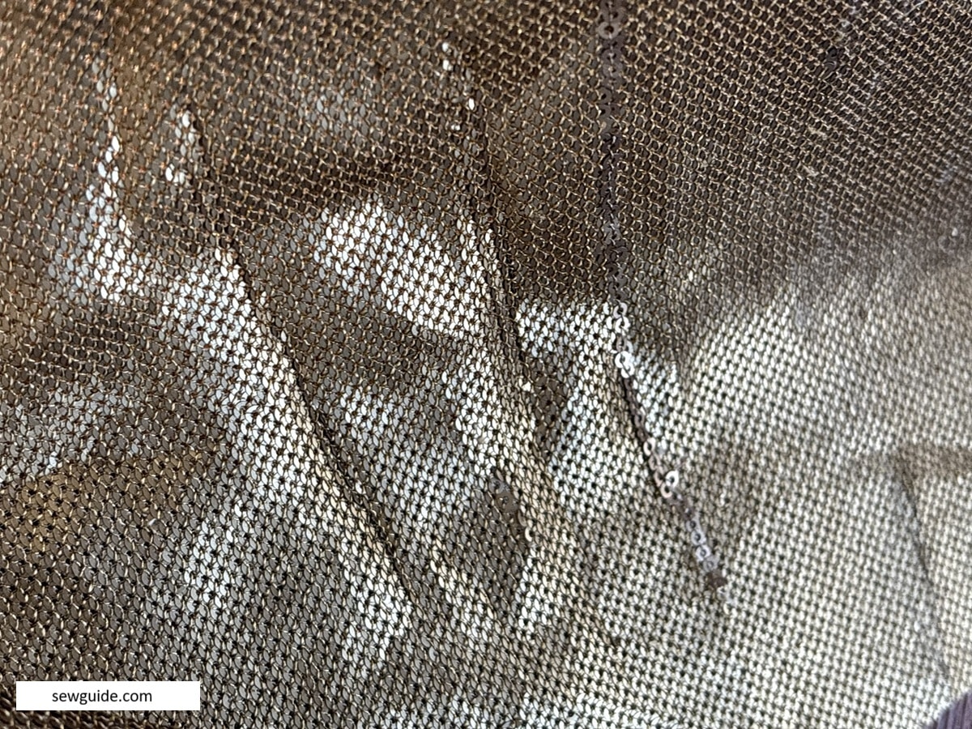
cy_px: 364
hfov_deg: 36.8
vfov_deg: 28.0
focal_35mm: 52
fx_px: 1460
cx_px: 486
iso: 125
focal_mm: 5.96
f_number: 1.6
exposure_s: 1/50
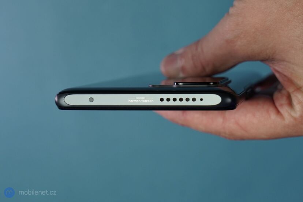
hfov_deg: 44.5
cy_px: 101
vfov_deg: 30.5
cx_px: 152
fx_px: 370
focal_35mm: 44
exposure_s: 1/200
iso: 640
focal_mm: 44
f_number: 6.3
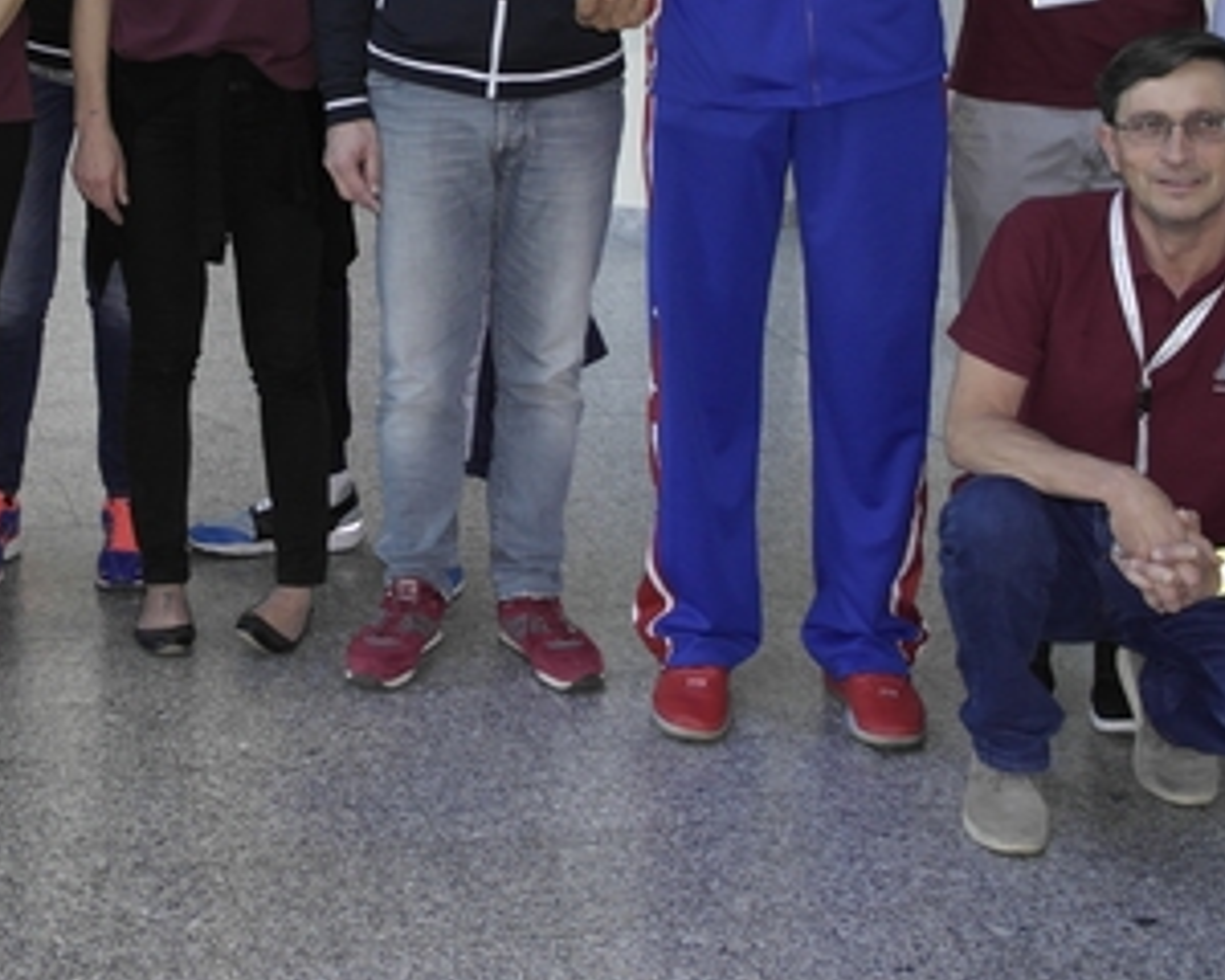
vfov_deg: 20.0
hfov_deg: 25.0
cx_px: 278
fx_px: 2719
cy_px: 104
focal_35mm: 75
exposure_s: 1/80
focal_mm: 20
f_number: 3.5
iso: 400
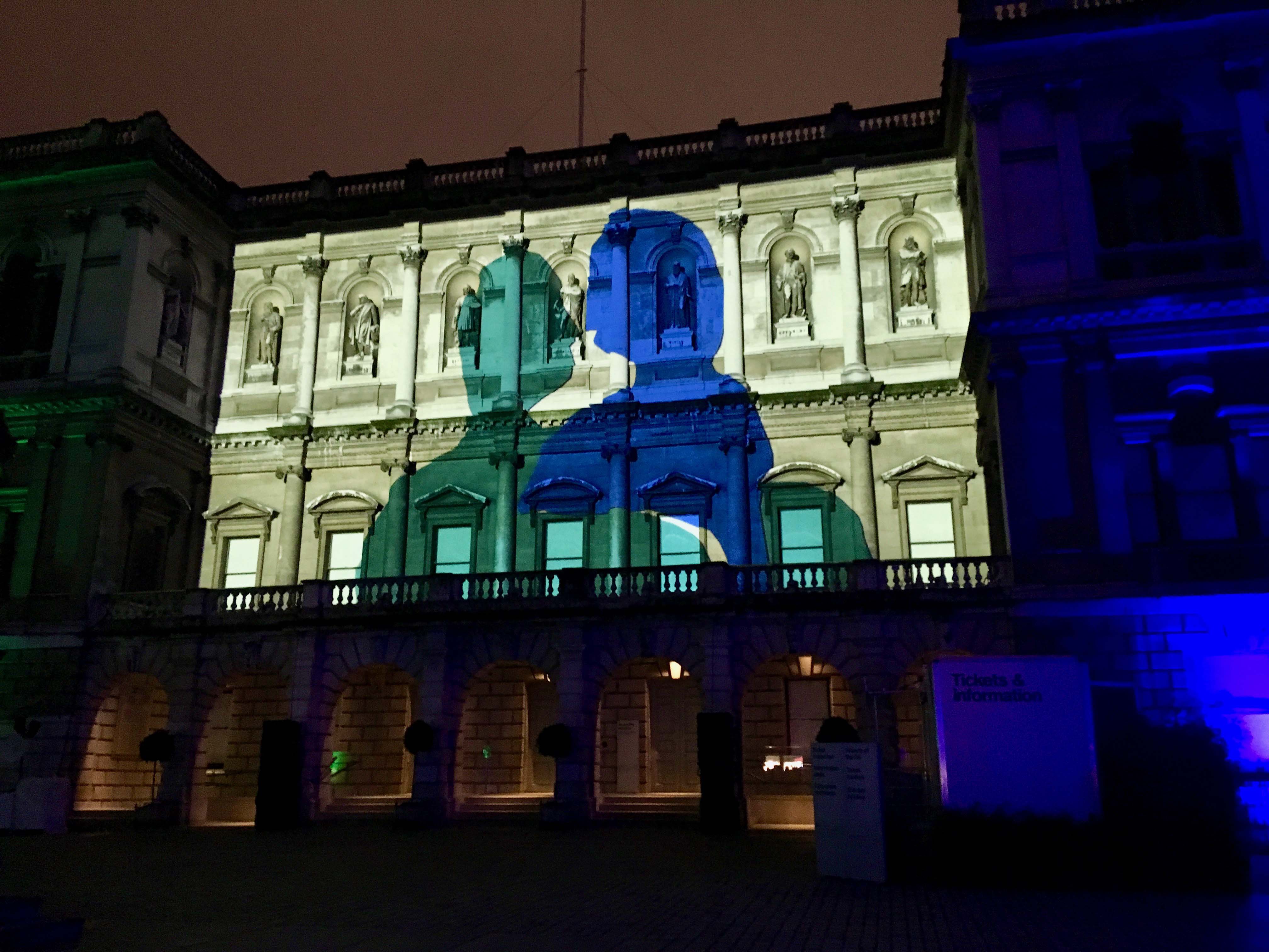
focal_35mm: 29
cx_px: 634
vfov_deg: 48.2
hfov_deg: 61.7
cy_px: 476
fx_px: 1063
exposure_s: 1/17
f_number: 2.2
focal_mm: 4.15
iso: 400
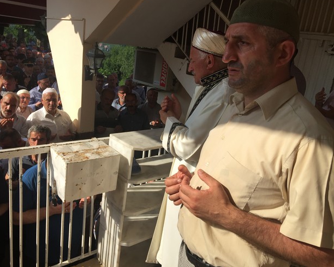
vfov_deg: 47.1
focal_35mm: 31
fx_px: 306
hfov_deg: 57.1
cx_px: 152
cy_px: 131
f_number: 2.2
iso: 32
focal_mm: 4.15
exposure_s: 1/1522
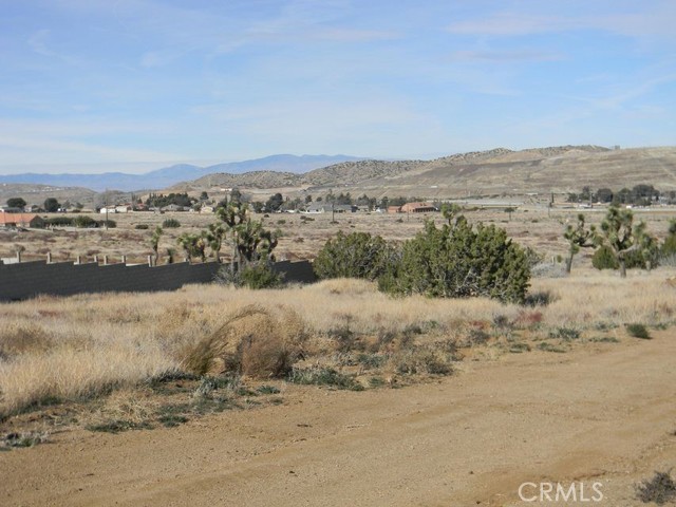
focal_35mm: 56
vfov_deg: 26.1
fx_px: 1094
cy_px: 254
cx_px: 338
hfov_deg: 34.3
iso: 80
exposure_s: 1/290
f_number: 8.2
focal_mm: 10.1
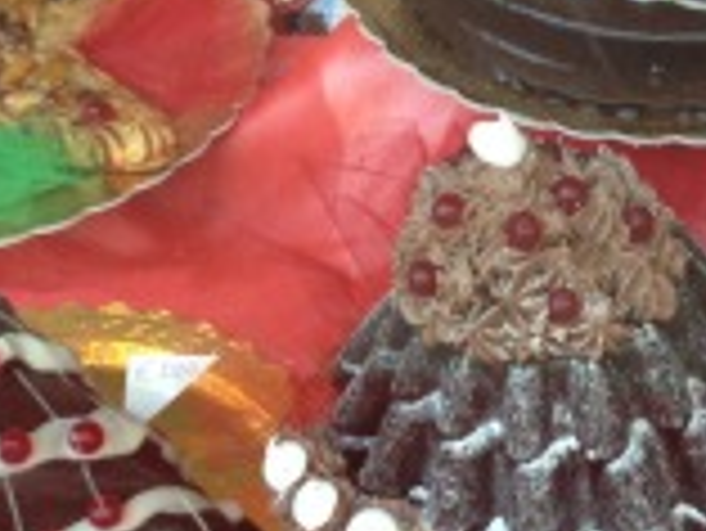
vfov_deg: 14.0
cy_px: 230
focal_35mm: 106
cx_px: 483
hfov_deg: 18.5
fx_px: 2164
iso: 64
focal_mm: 4.28
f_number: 2.4
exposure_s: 1/30
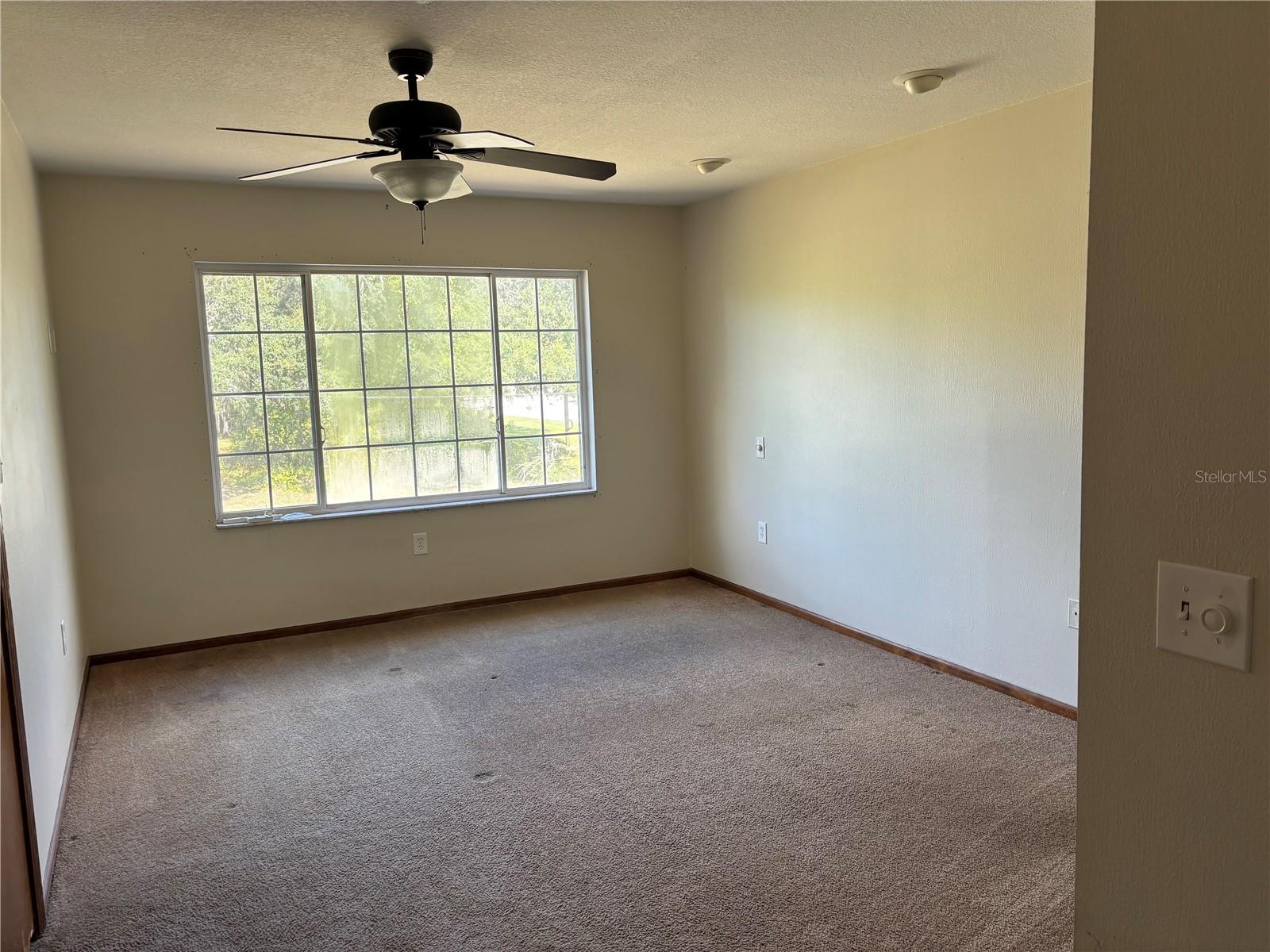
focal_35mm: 26
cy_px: 476
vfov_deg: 53.1
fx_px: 954
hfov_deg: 67.3
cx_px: 635
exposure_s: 1/128
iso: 64
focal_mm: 5.96
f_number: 1.6
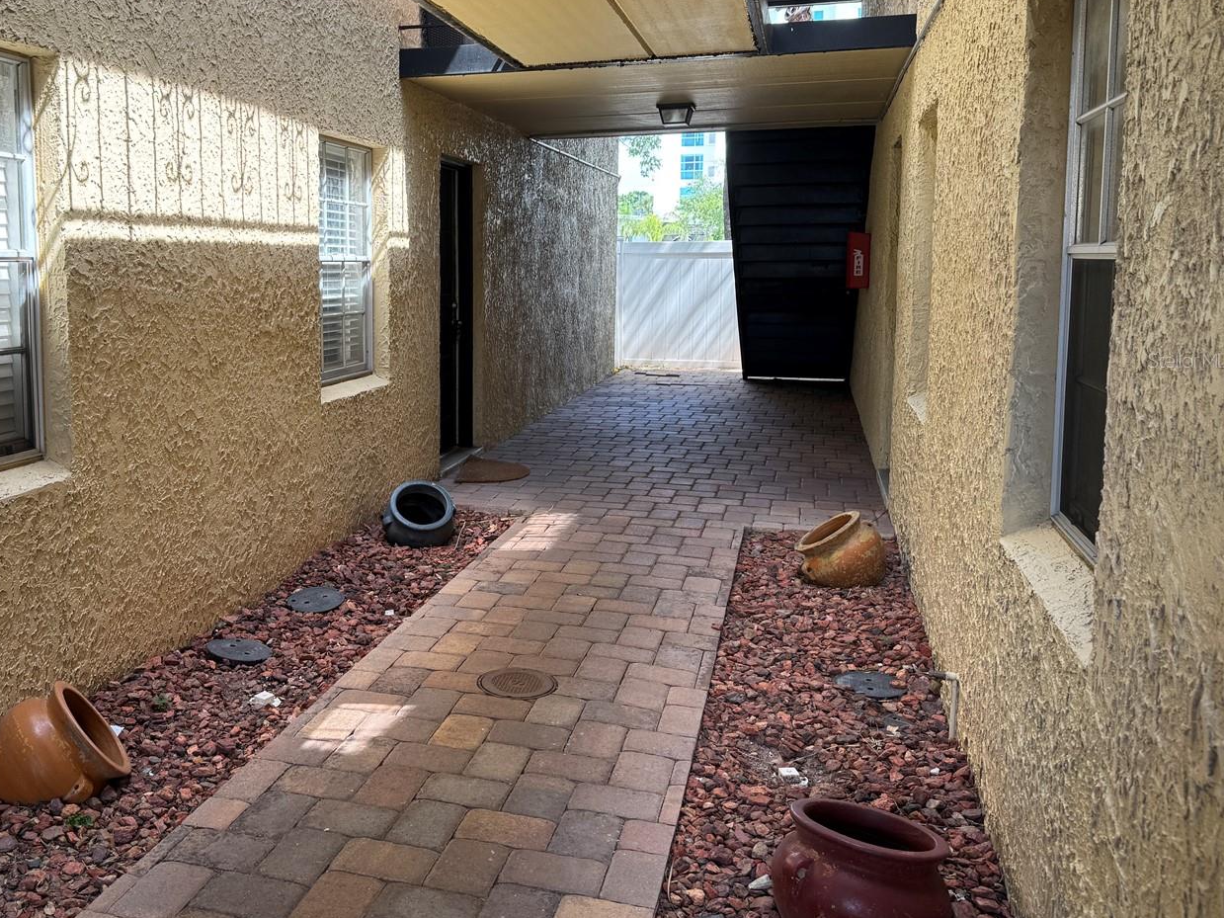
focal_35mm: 31
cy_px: 360
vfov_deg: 45.2
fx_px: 1096
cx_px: 450
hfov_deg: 57.6
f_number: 1.78
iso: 64
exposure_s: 1/214
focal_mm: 6.76
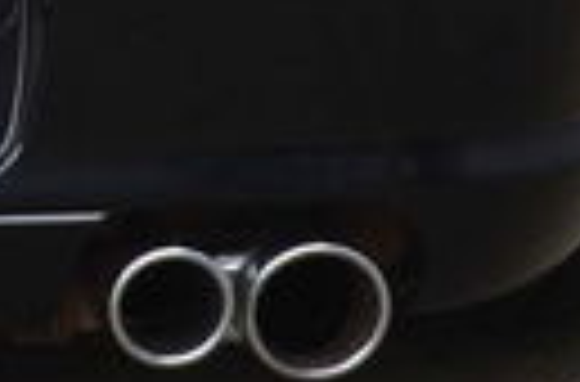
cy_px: -355
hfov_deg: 7.5
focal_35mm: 268
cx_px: -517
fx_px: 4302
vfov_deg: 5.0
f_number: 9
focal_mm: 30
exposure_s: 1/30
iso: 400
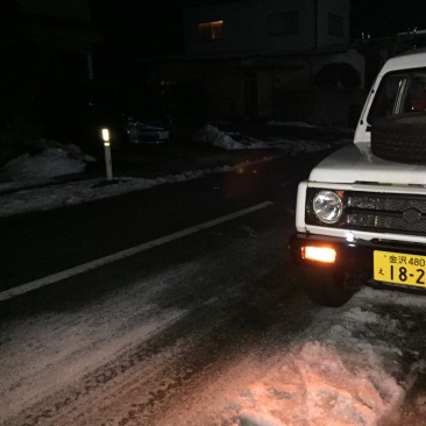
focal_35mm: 35
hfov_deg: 46.5
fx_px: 487
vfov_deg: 47.2
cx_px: 283
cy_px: 212
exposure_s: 1/16
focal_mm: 4.15
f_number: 2.2
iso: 500
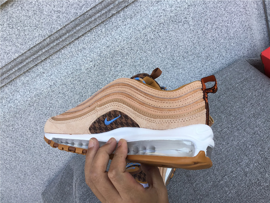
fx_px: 242
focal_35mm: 31
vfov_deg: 45.4
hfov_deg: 58.4
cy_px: 102
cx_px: 135
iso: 25
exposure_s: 1/360
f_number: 2.4
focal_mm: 3.3
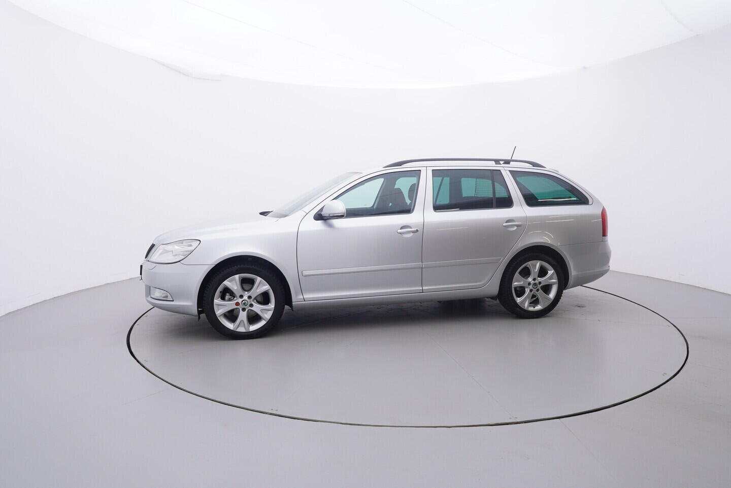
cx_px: 366
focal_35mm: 22
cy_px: 244
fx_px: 457
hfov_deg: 77.3
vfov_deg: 56.2
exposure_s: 1/80
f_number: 5
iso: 200
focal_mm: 15
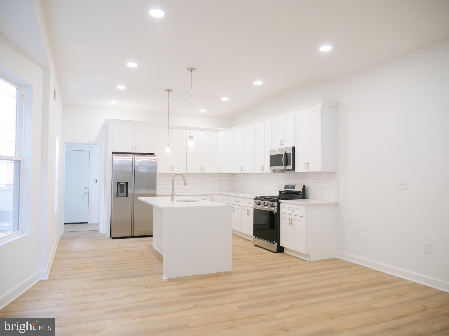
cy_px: 168
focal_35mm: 24
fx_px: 311
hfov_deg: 71.6
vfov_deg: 56.8
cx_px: 224
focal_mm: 12
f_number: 2.8
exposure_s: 1/100
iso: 200
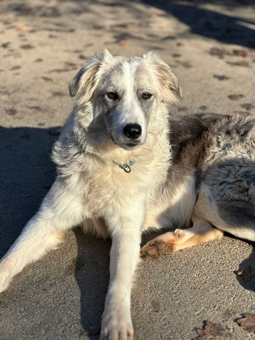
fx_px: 756
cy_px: 170
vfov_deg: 25.3
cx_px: 128
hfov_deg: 19.1
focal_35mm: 77
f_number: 2.8
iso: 32
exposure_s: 1/445
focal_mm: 9
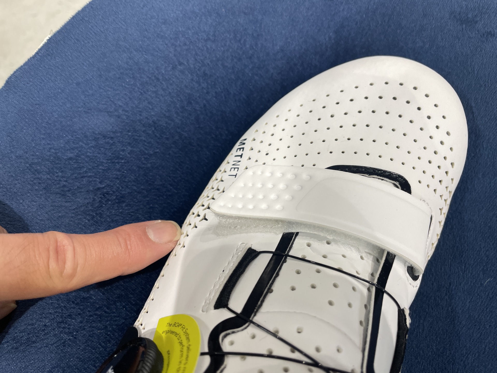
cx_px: 248
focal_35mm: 26
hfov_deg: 67.3
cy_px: 186
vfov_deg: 53.1
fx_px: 373
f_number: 1.6
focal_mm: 4.2
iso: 100
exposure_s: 1/100
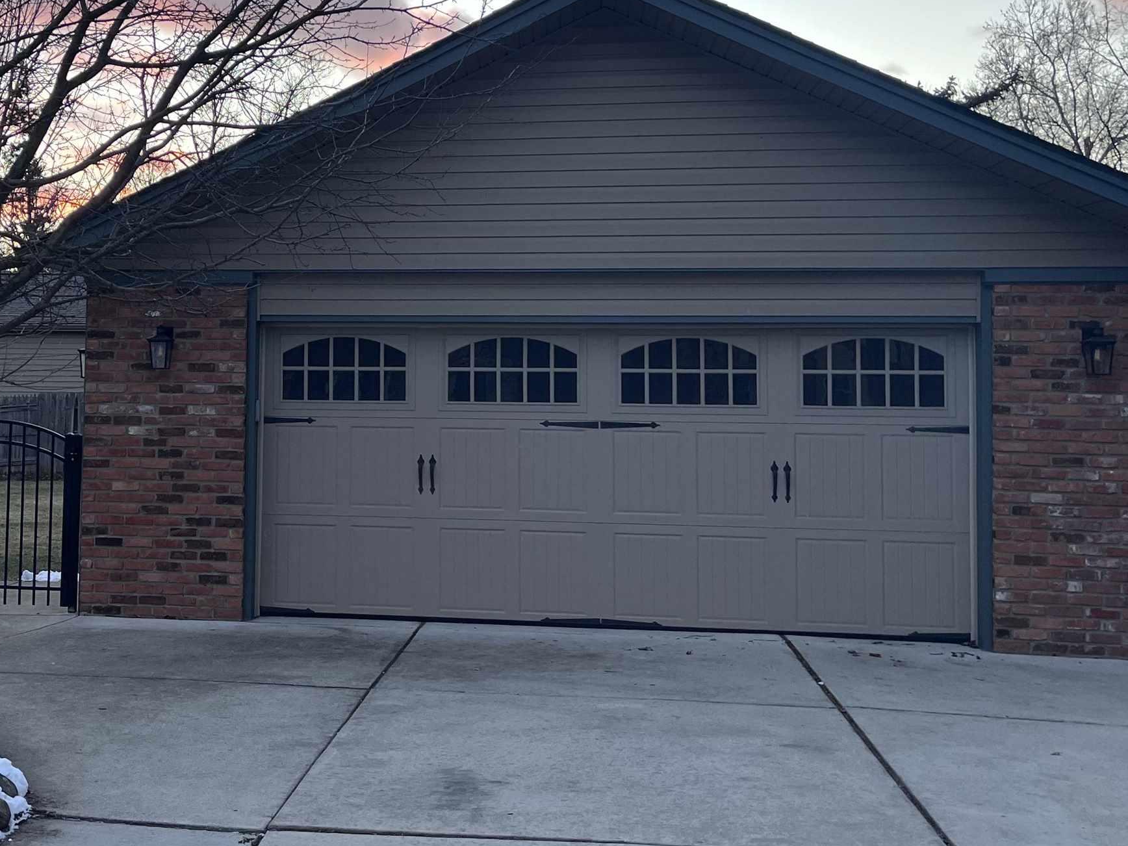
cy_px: 318
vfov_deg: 31.4
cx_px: 312
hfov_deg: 40.3
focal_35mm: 46
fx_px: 1499
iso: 50
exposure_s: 1/121
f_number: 1.6
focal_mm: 5.1
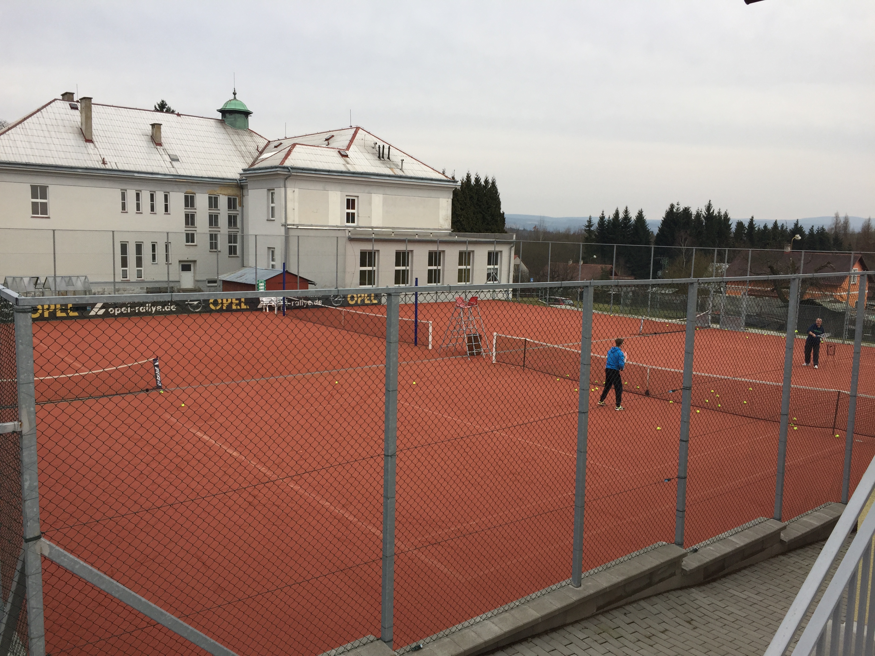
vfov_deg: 48.2
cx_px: 438
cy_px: 328
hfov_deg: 61.7
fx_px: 733
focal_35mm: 29
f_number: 2.2
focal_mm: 4.15
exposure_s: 1/439
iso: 32
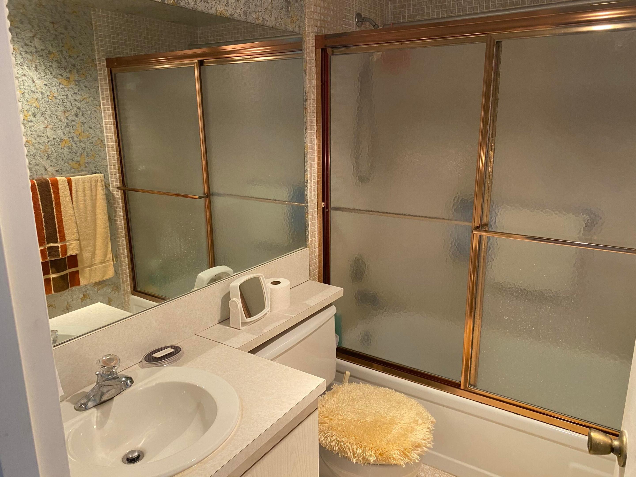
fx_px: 478
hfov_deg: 67.3
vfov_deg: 53.1
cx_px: 318
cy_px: 238
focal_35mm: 26
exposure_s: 1/60
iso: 125
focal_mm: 4.25
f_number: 1.8
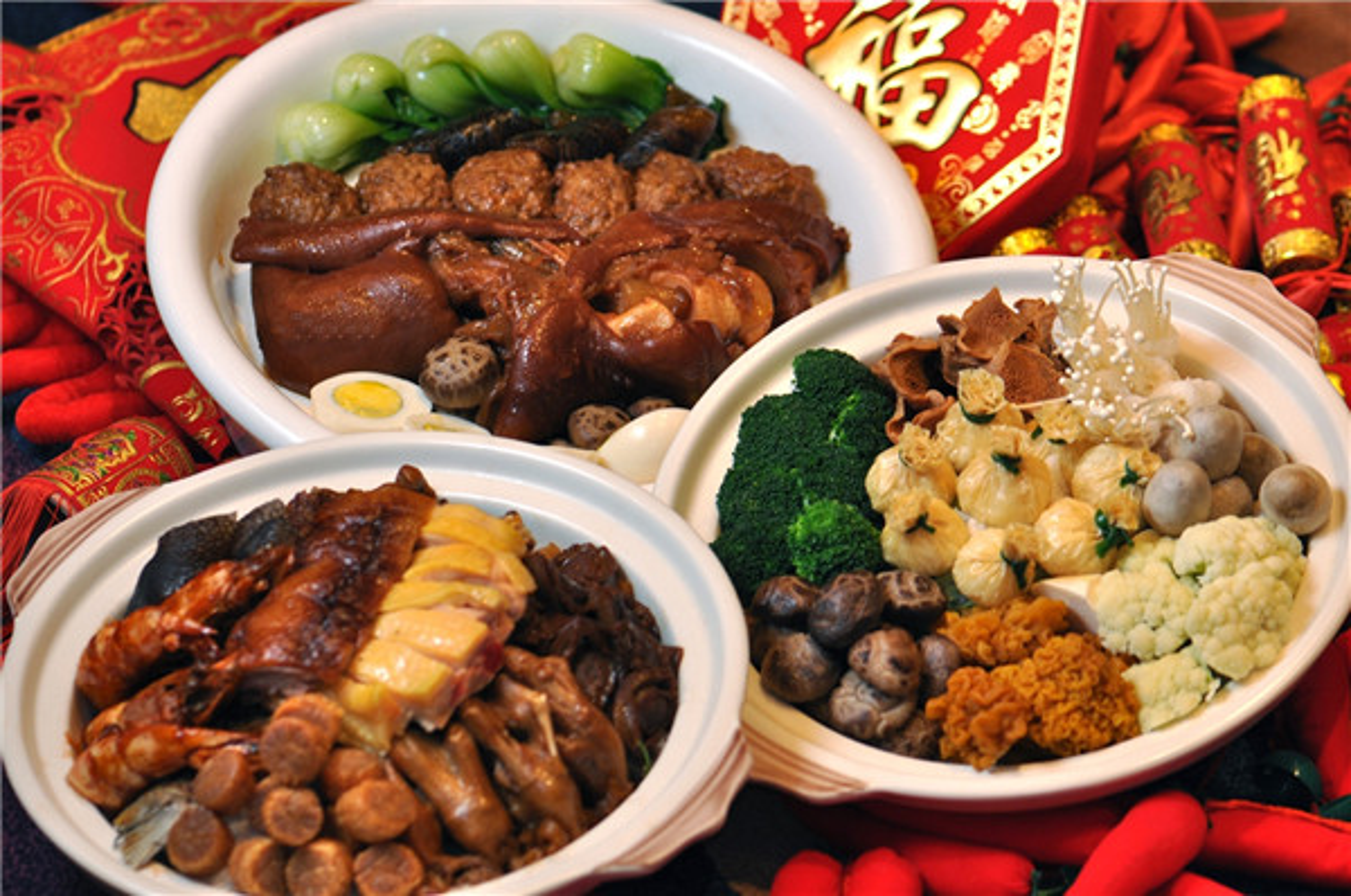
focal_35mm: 158
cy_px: 448
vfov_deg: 8.7
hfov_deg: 13.1
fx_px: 5901
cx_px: 676
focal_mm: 105
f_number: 4.5
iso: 500
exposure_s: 1/60
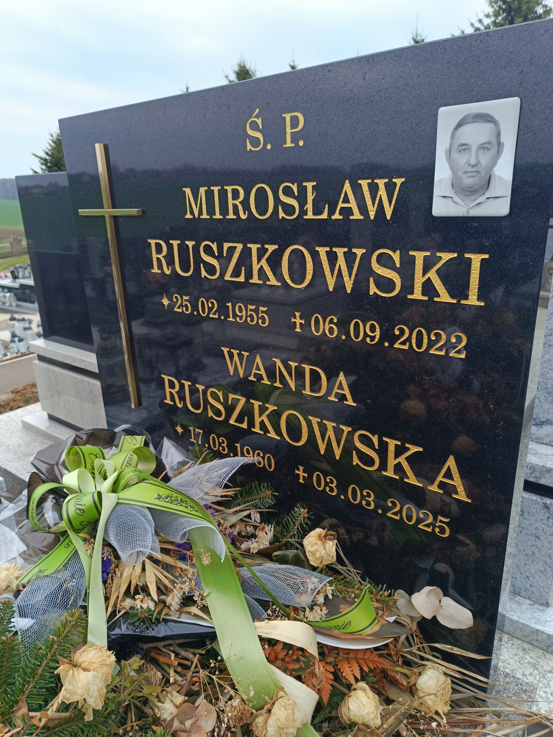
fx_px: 511
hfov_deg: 56.8
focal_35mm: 24
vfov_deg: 71.6
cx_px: 276
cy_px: 368
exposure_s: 1/332
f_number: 1.88
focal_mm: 5.59
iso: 51
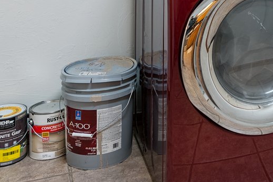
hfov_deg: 29.8
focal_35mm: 63
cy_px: -66
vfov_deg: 19.6
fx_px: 478
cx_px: 269
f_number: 7.1
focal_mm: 16
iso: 200
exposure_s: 1/6
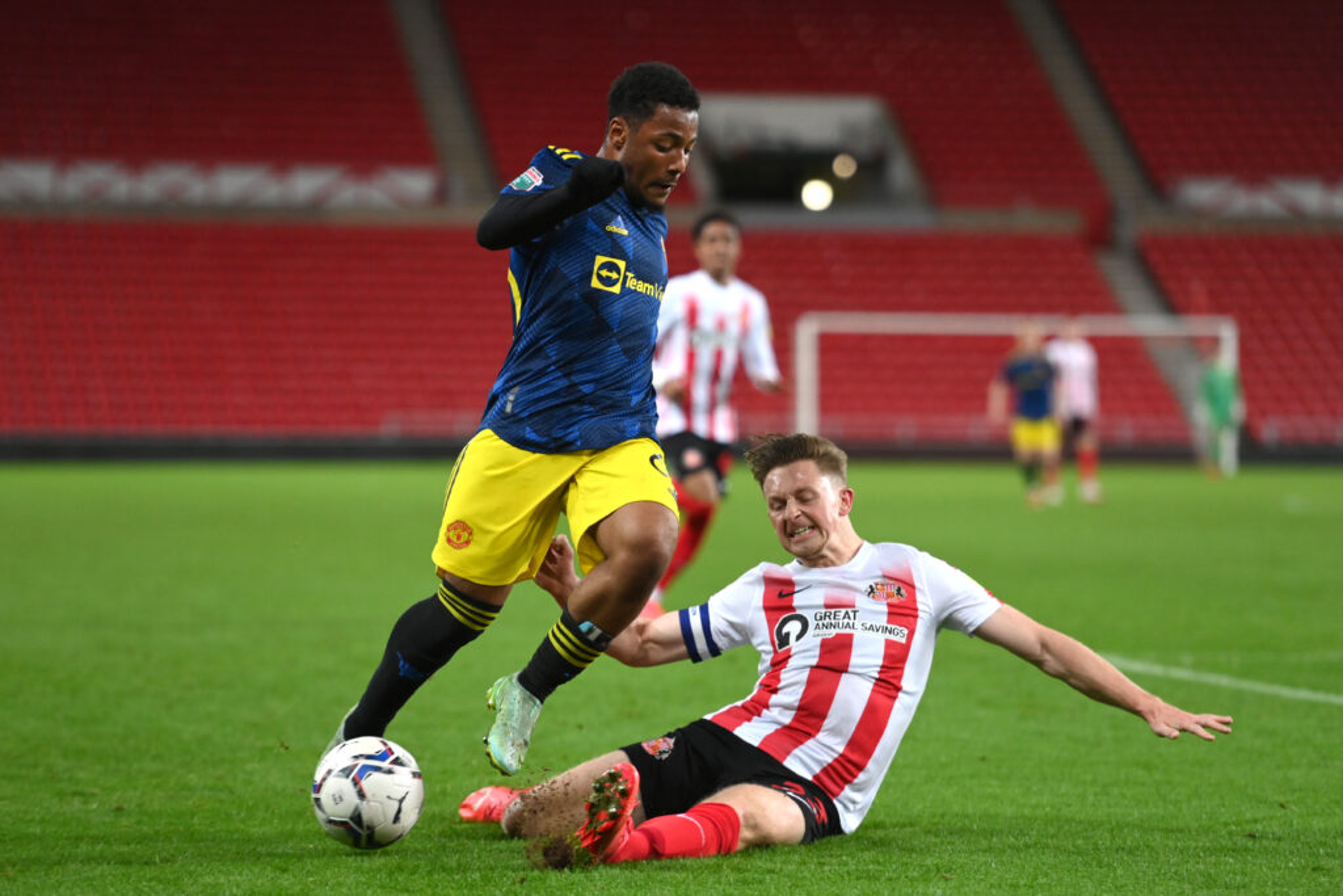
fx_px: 6529
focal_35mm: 175
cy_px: 448
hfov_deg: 11.7
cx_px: 672
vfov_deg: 7.8
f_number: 3.5
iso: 3200
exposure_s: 1/2000
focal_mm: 175
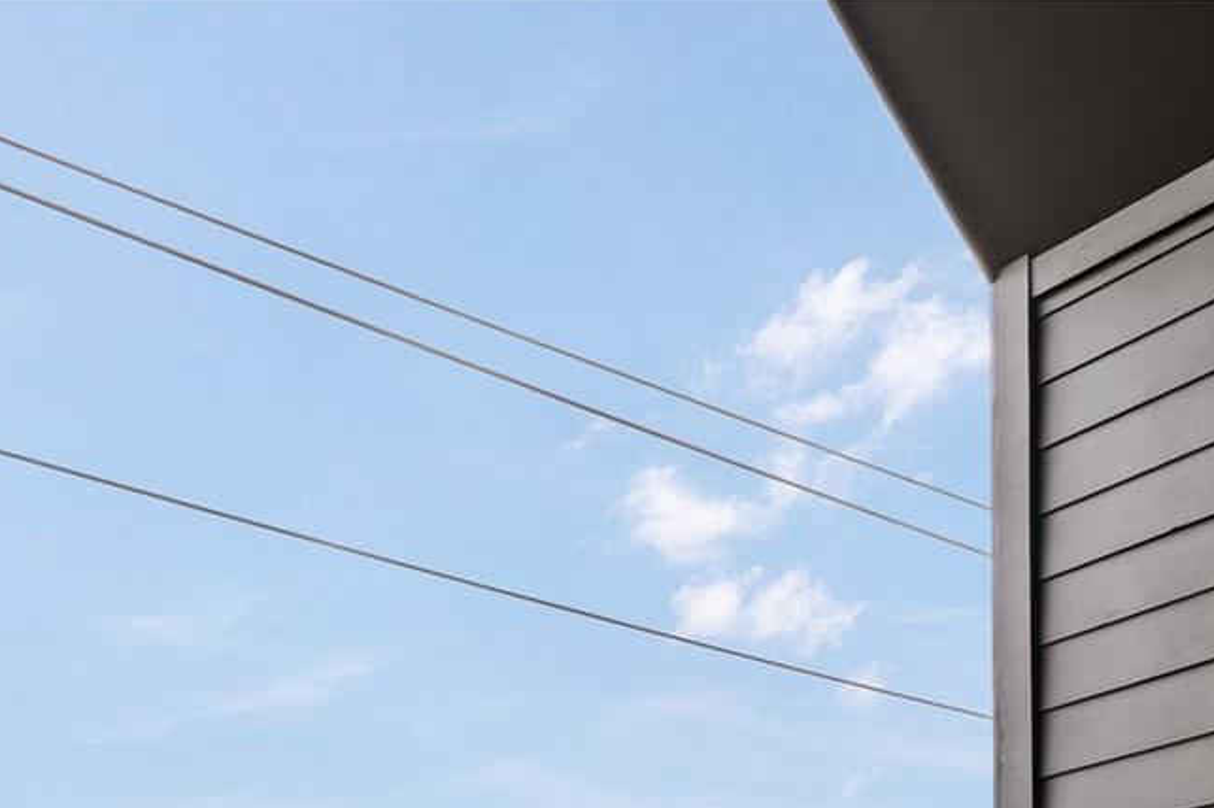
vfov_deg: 21.3
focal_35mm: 51
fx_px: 1719
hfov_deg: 38.6
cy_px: 1285
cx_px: 449
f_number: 9
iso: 200
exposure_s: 1/1.67
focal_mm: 16
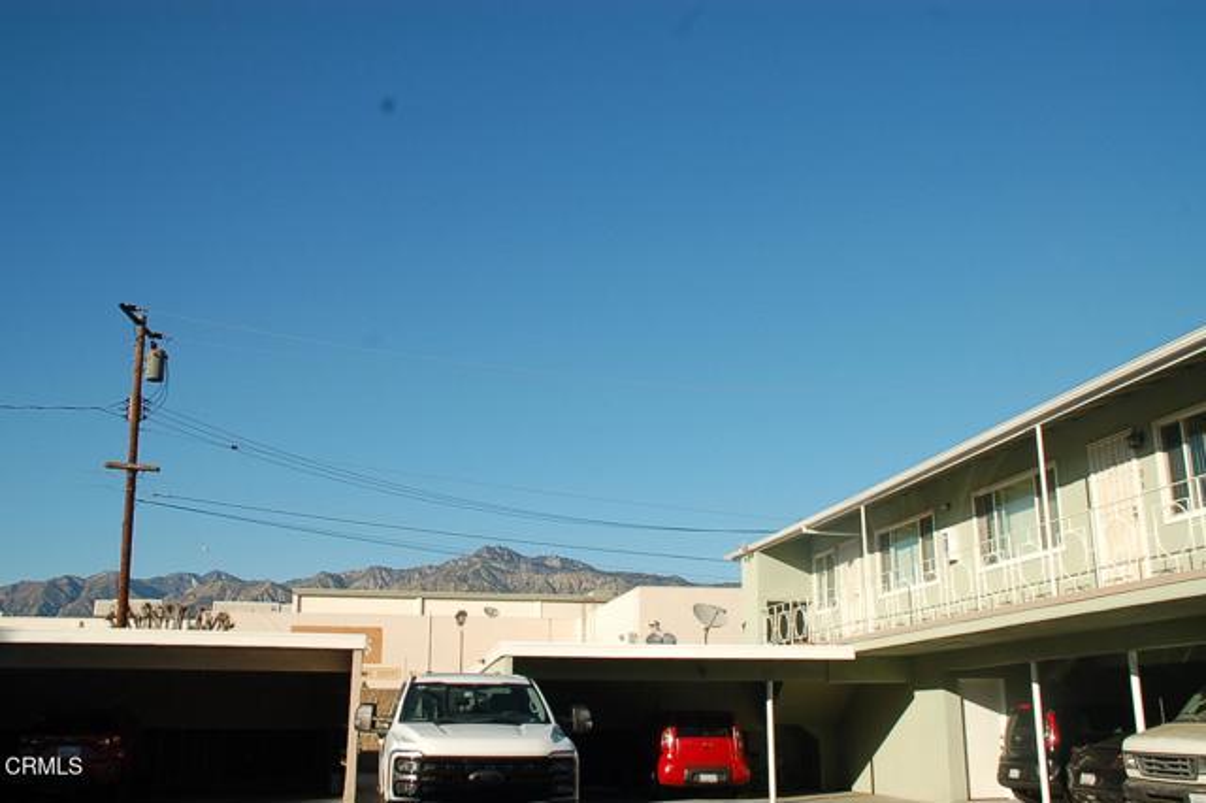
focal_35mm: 38
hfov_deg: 51.3
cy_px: 402
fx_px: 1256
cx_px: 603
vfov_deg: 35.5
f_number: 10
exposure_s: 1/400
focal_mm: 25
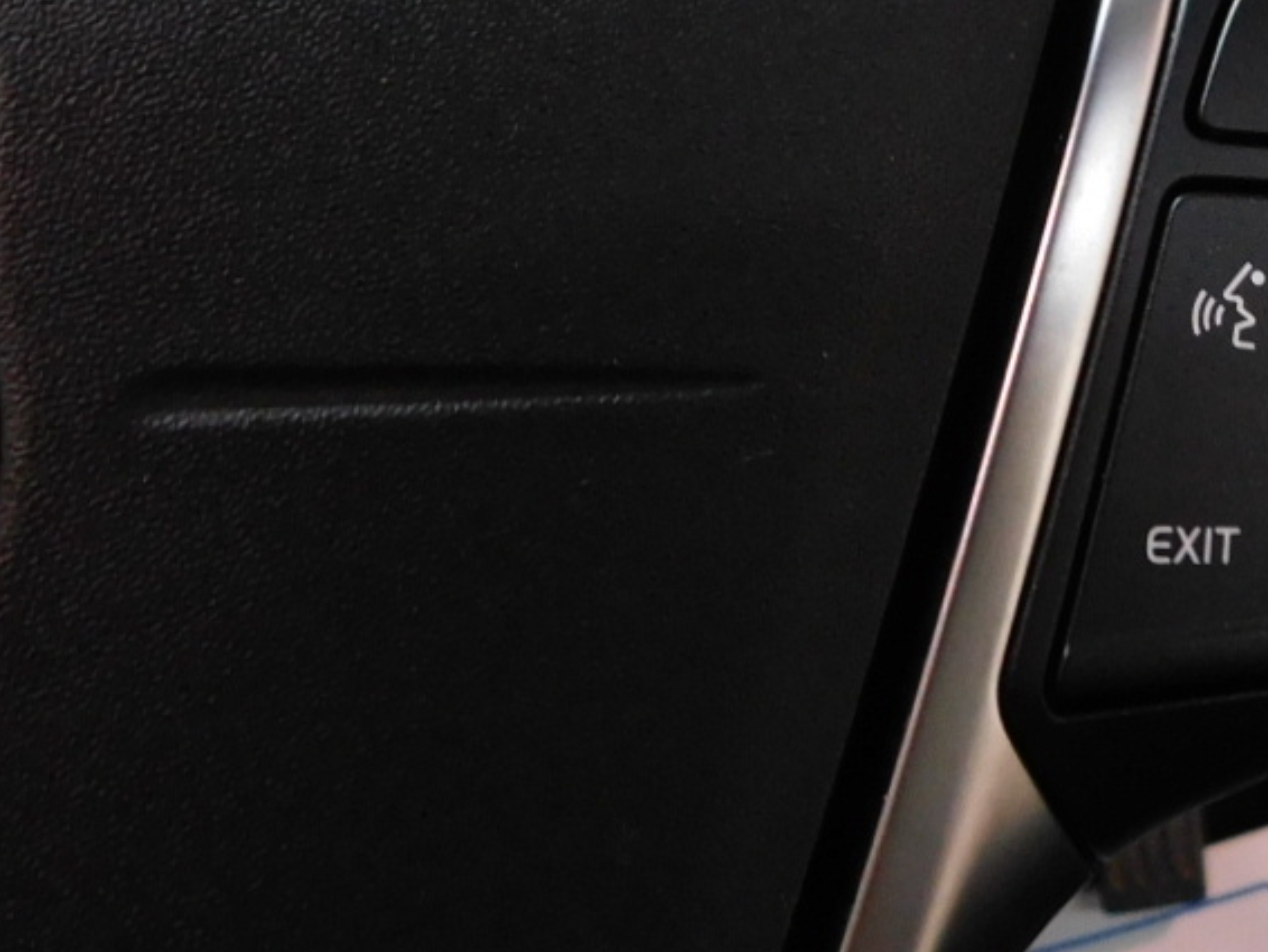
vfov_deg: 22.4
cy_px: 228
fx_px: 2382
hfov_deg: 27.4
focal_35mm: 65
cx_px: 1384
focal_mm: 4
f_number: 3
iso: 400
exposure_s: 1/13
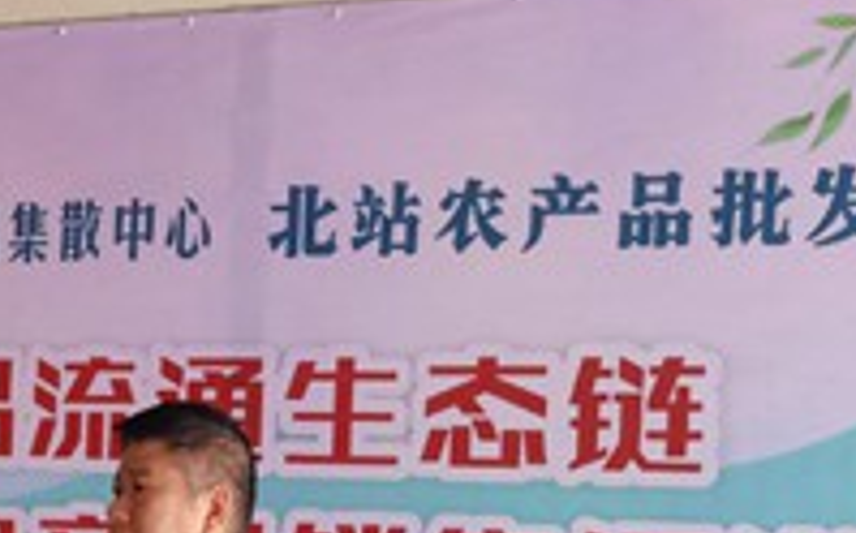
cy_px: 578
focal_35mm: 97
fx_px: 2261
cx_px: -310
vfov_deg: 13.2
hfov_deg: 19.5
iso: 80
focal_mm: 5.58
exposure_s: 1/100
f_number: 1.8
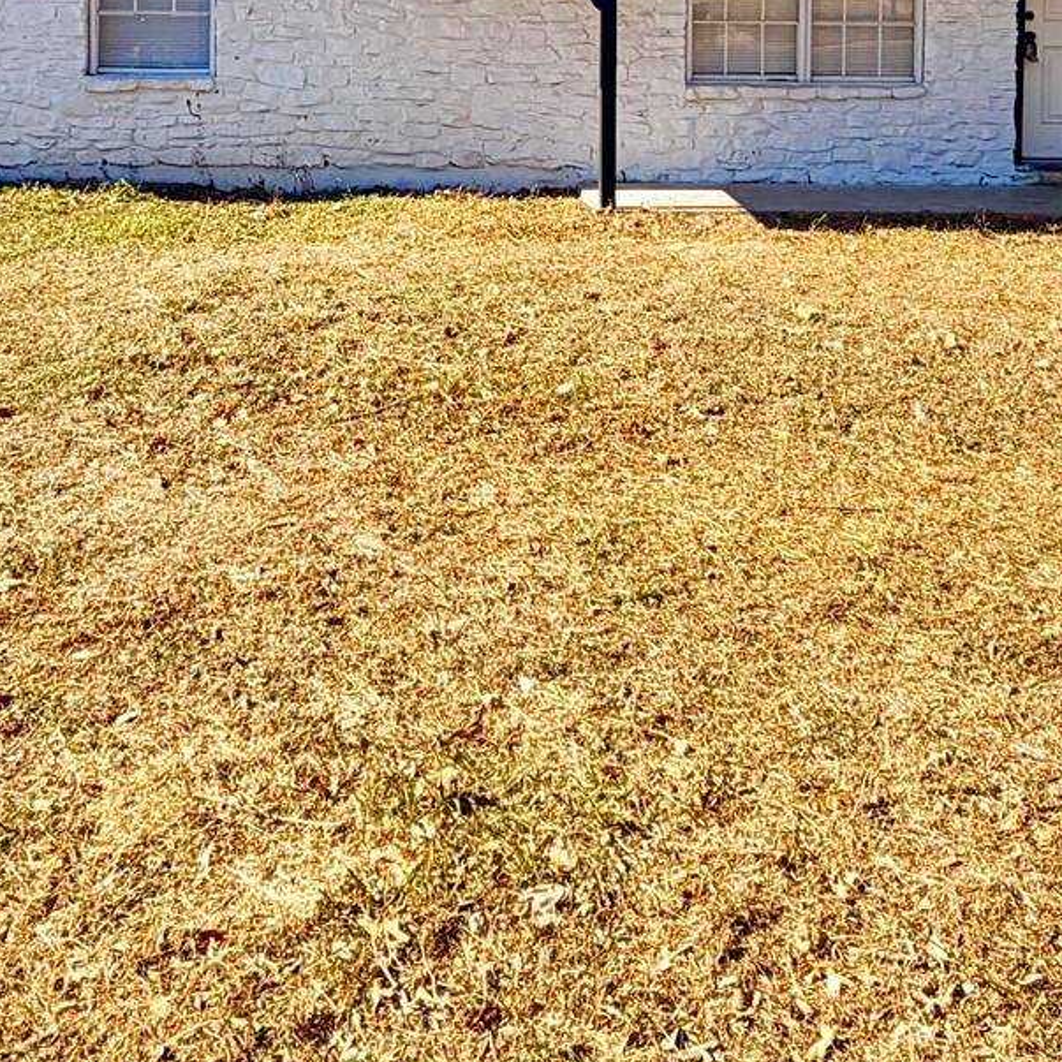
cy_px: 11
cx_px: 557
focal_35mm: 42
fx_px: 1458
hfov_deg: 40.0
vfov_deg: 36.2
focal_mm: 2.22
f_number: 2.2
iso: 25
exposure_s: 1/770
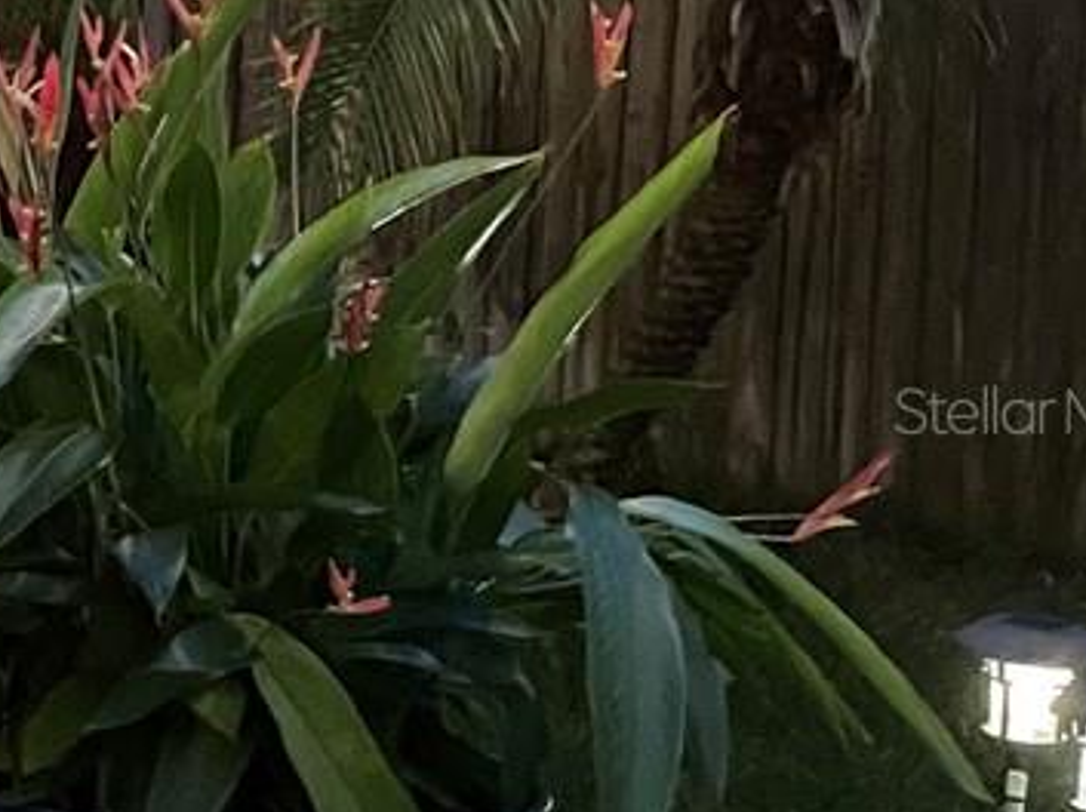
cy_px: 409
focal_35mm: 118
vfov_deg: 12.5
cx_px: -1277
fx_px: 3698
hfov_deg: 13.5
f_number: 1.6
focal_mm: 4.2
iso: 800
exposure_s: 1/24
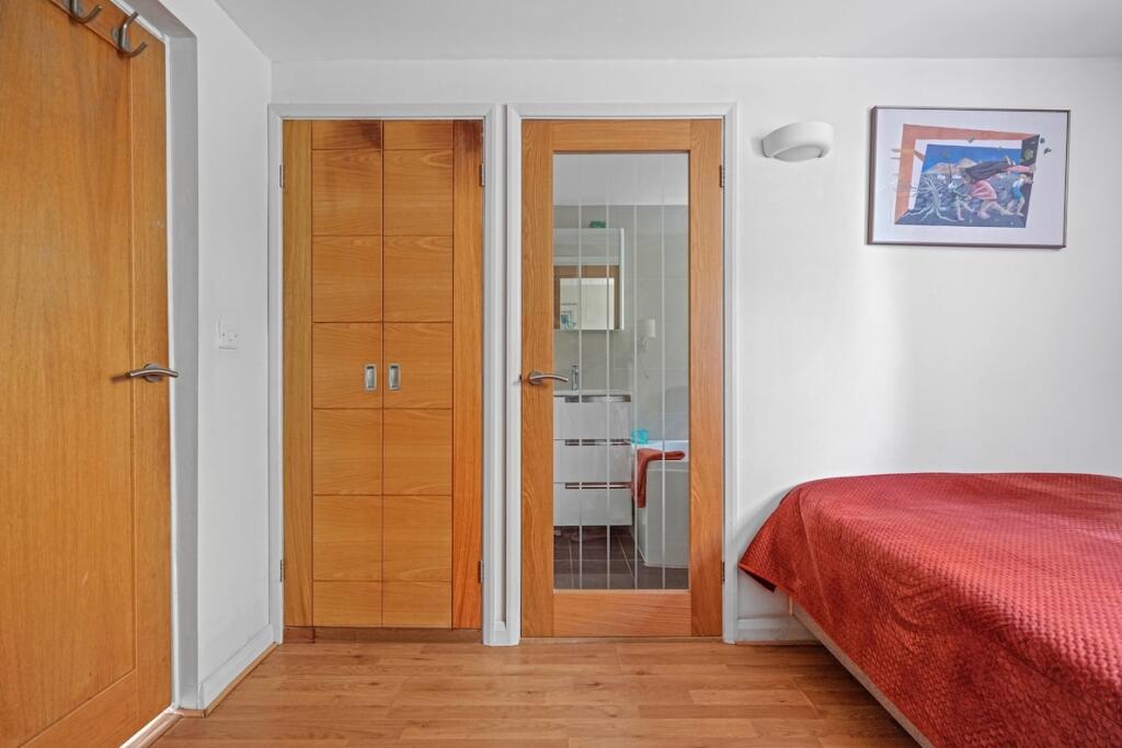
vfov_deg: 81.2
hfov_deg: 104.2
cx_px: 561
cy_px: 374
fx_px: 436
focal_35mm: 14
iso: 1600
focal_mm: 14
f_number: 4
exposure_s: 1/10
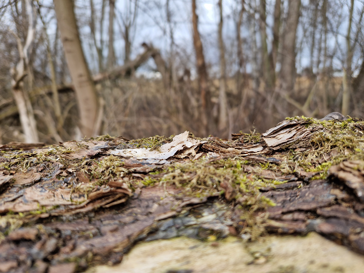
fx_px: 242
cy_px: 136
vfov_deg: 58.9
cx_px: 182
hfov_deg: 73.9
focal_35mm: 23
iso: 50
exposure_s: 1/180
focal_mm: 5.4
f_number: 1.8
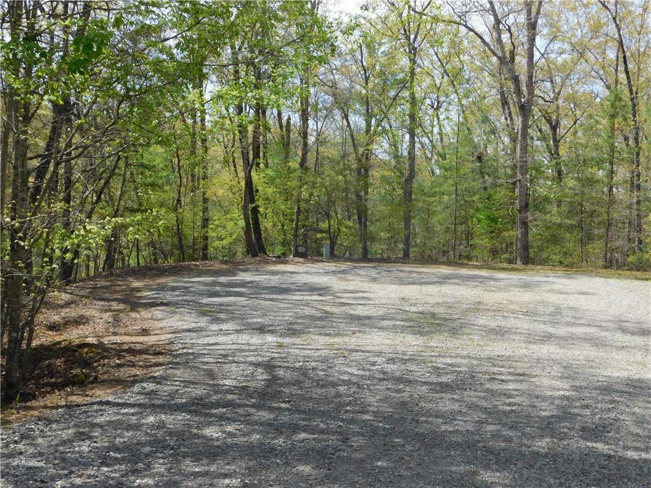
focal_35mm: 45
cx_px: 326
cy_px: 244
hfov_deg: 42.1
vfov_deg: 32.2
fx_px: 846
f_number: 3.7
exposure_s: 1/500
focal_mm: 8
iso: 125
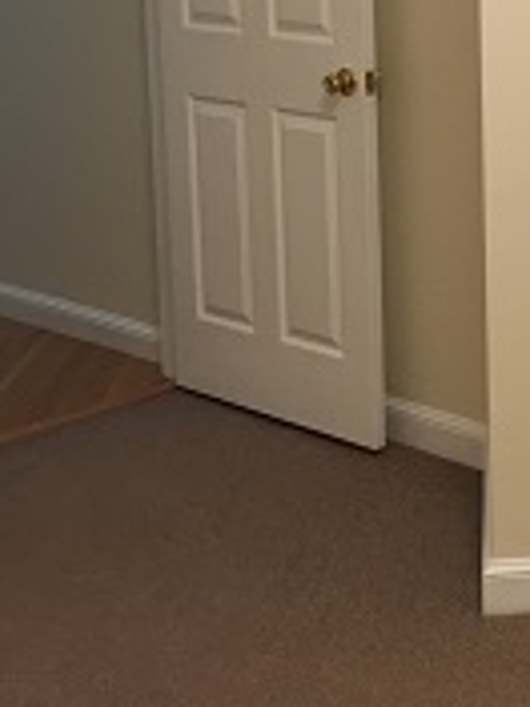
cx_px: 671
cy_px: 72
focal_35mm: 81
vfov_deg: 23.5
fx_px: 1654
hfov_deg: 17.2
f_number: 2.2
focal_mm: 4.15
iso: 80
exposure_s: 1/30
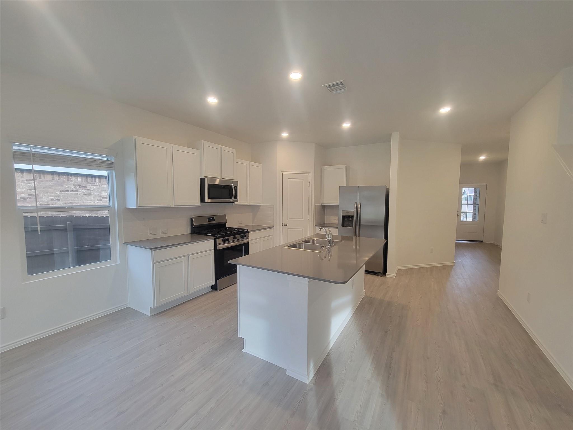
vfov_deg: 89.9
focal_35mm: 13
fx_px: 215
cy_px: 215
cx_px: 286
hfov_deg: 106.2
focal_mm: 2.2
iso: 125
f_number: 2.2
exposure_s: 1/60
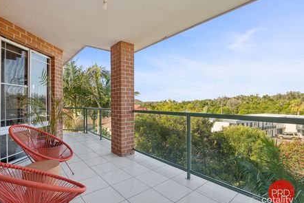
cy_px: 106
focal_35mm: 17
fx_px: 144
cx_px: 143
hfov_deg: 93.2
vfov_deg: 70.4
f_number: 11
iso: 400
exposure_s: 1/100
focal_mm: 16
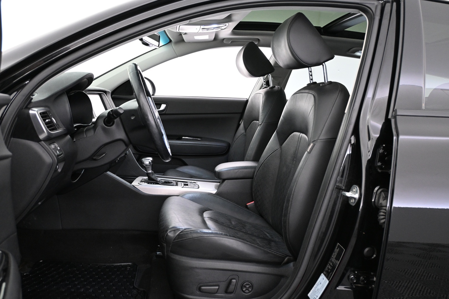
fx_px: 393
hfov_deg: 59.5
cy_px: 150
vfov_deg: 41.7
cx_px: 224
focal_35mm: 32
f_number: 4
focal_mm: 21
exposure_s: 1/20
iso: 1600
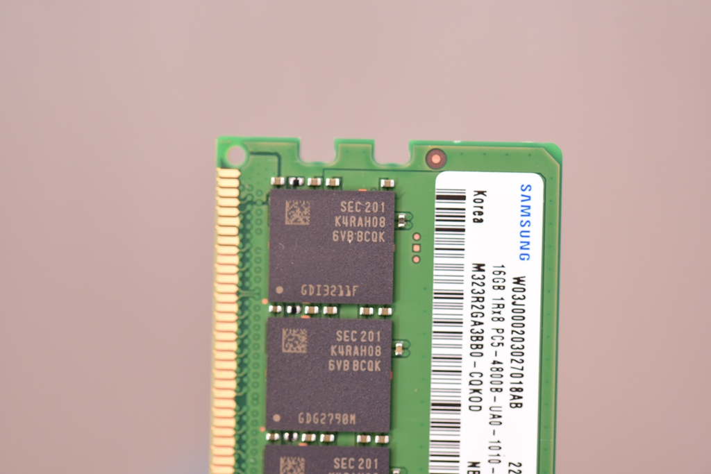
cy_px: 237
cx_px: 356
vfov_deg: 13.0
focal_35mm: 105
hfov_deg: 19.5
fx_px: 2074
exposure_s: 1/60
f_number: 5.6
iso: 1600
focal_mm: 105
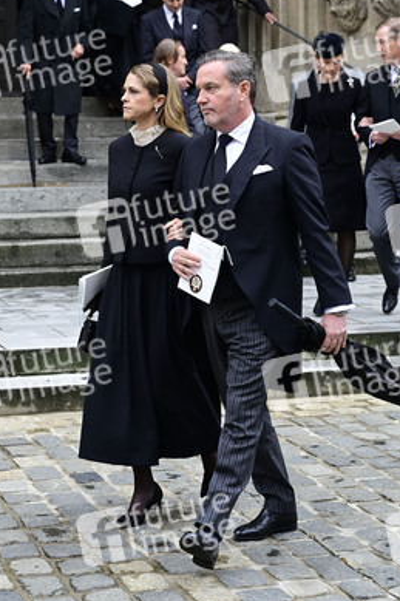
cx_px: 201
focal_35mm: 72
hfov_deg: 18.9
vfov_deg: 28.1
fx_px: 1201
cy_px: 298
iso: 800
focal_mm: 70
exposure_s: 1/500
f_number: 5.6
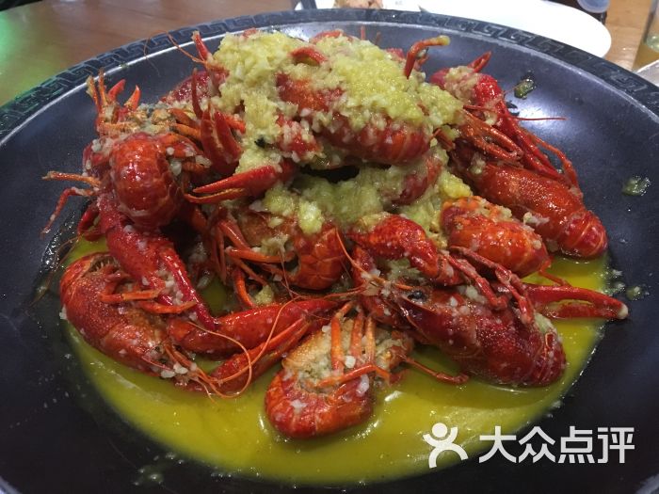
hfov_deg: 61.7
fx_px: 552
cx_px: 330
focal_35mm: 29
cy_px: 247
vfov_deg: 48.2
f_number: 2.2
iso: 320
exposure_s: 1/17
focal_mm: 4.15
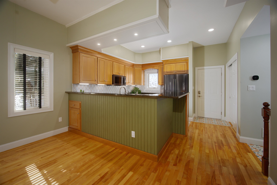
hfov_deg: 104.3
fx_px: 108
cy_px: 92
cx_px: 138
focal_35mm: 14
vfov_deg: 81.2
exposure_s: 1/6
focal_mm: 14
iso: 320
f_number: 7.1
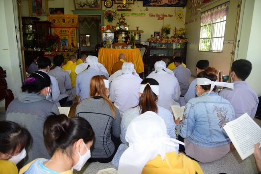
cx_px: 130
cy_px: 87
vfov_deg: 53.2
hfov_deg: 73.7
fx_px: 174
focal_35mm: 24
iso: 500
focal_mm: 24
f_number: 4
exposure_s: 1/125
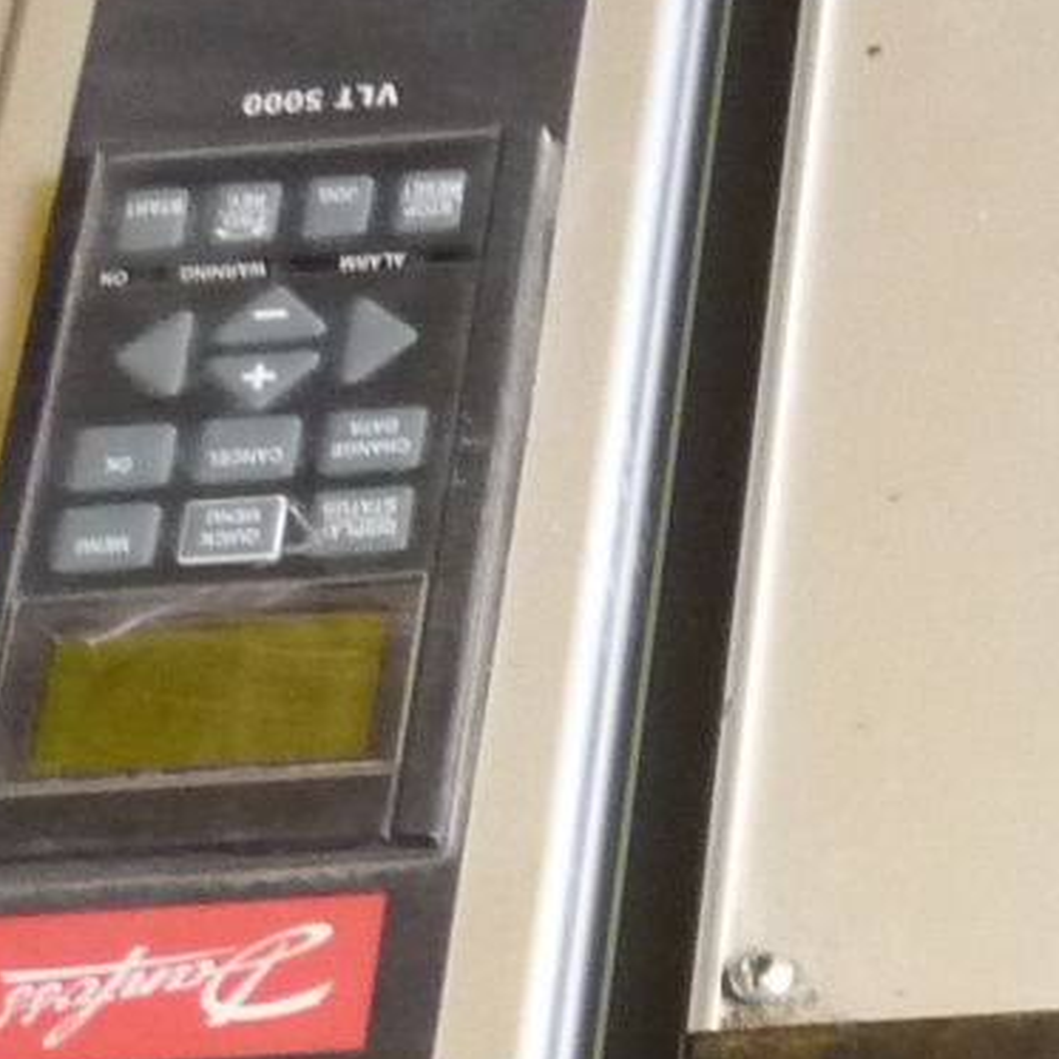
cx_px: 1652
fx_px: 5538
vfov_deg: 10.3
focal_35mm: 160
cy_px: 1914
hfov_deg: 10.5
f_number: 2.8
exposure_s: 1/30
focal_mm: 5.5
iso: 320
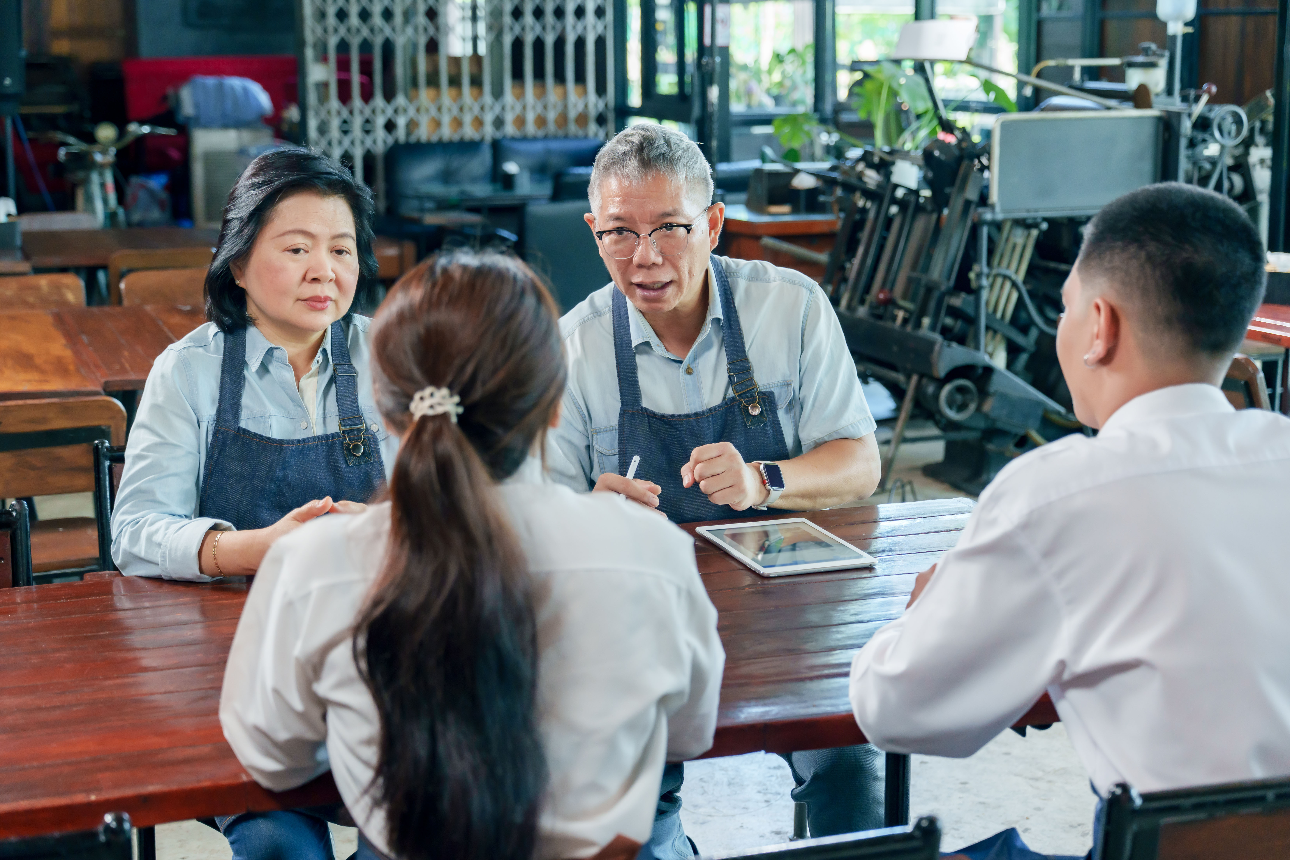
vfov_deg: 23.0
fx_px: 2114
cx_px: 645
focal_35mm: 59
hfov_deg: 33.9
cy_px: 430
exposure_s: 1/160
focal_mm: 59
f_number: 4
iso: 800
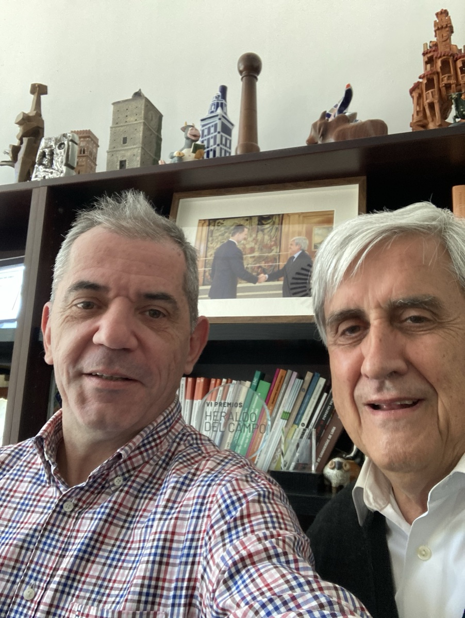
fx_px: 572
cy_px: 309
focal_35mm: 32
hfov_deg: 44.2
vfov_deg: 56.8
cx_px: 232
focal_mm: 2.87
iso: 250
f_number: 2.2
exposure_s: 1/60
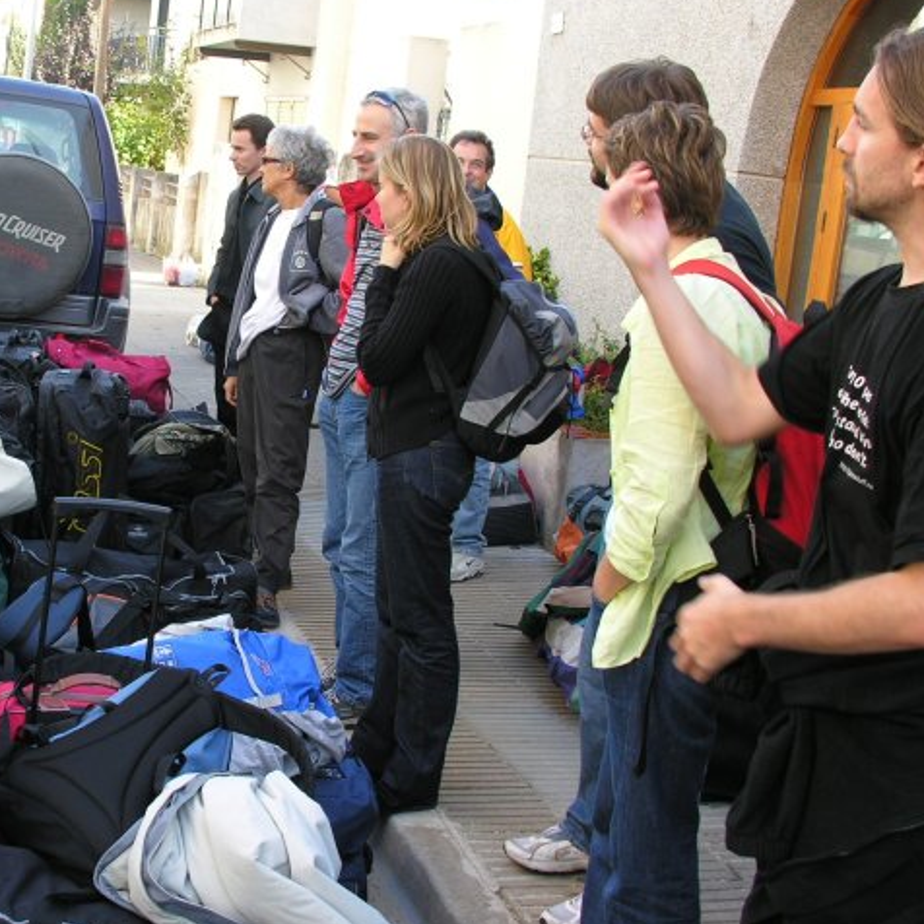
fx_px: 1570
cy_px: 462
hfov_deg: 32.2
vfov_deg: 32.8
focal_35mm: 52
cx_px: 243
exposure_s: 1/55.6
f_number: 3.6
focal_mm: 8.9
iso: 50
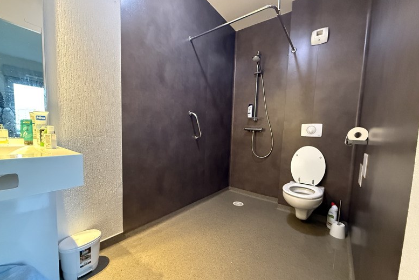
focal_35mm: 15
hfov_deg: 100.4
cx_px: 209
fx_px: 175
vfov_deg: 77.3
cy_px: 148
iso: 1000
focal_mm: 2.22
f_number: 2.2
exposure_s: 1/50
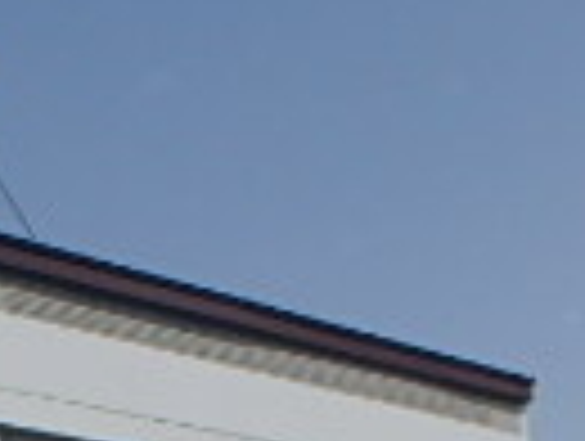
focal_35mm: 103
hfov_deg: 14.0
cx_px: -770
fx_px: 1744
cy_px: 706
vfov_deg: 13.4
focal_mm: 3.7
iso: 125
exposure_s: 1/1000
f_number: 6
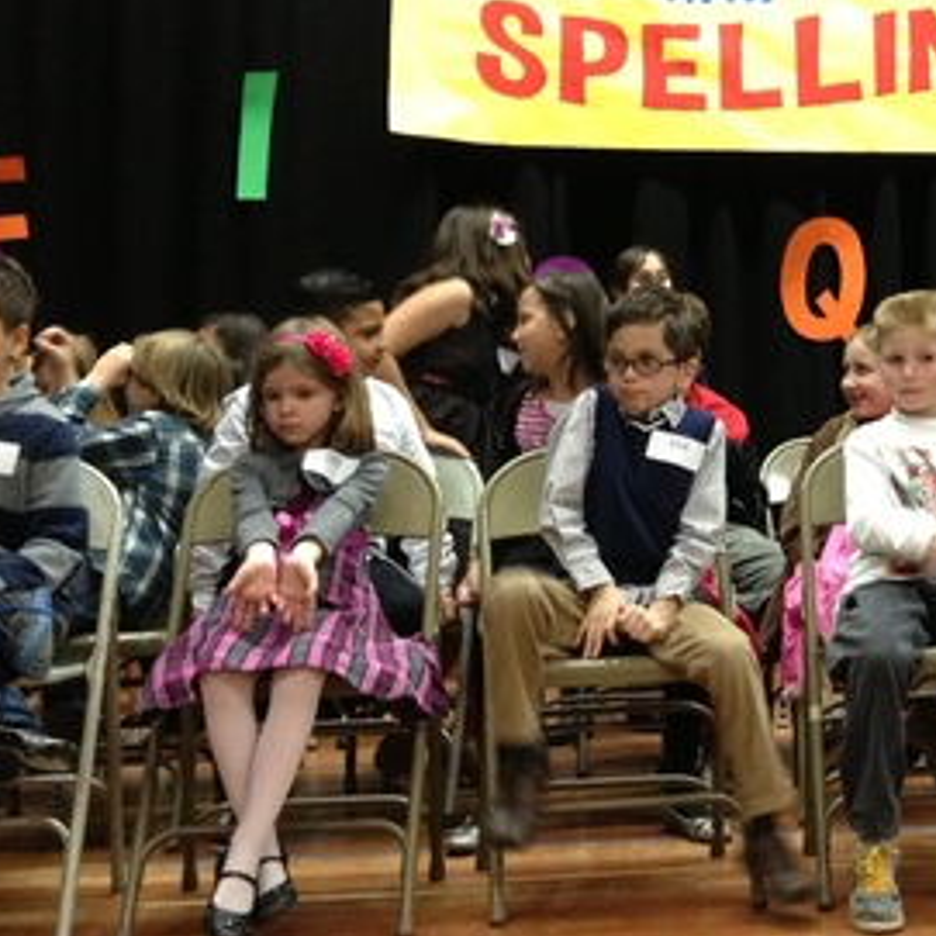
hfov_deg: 22.7
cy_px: 245
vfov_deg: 23.5
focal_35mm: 73
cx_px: 936
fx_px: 2233
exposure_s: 1/20
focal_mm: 4.28
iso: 250
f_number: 2.4
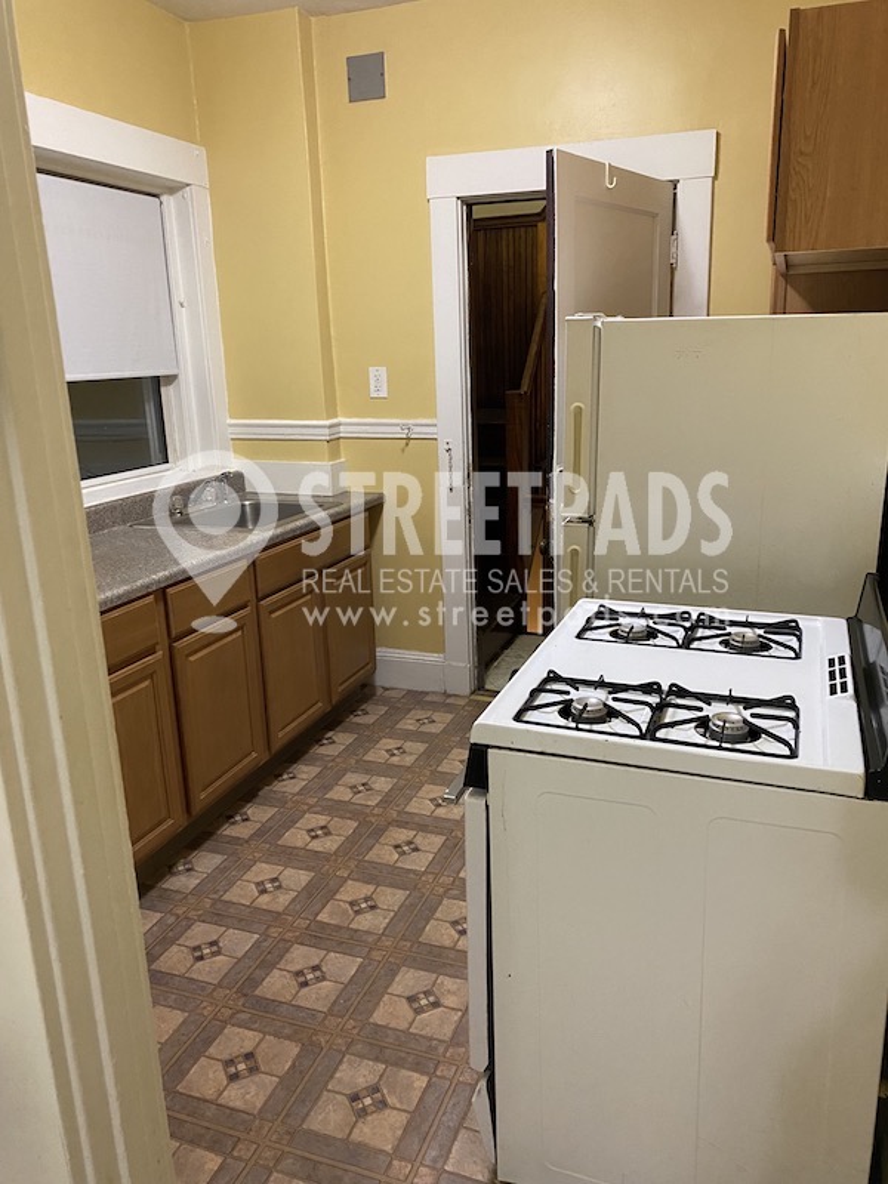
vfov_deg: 67.3
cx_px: 444
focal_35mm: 26
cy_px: 592
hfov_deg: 53.1
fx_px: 889
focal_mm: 4.25
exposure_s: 1/60
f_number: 1.8
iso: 400
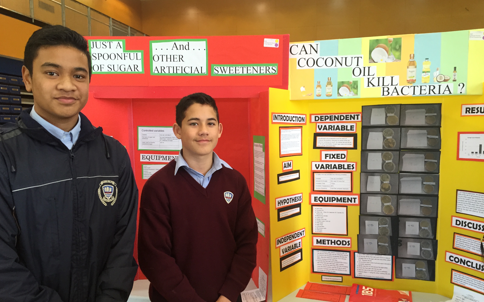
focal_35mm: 31
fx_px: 409
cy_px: 175
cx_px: 241
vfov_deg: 40.5
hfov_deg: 61.2
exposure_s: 1/30
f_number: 2.2
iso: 50
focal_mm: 4.15
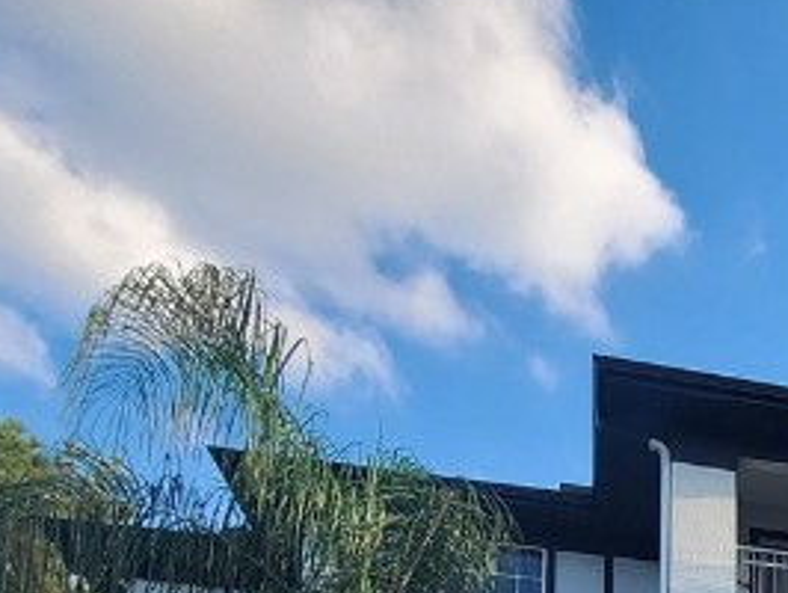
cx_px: 1064
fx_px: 1139
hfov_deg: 29.4
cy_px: 1002
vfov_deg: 21.6
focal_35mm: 50
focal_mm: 2.2
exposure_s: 1/705
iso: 50
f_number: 2.2
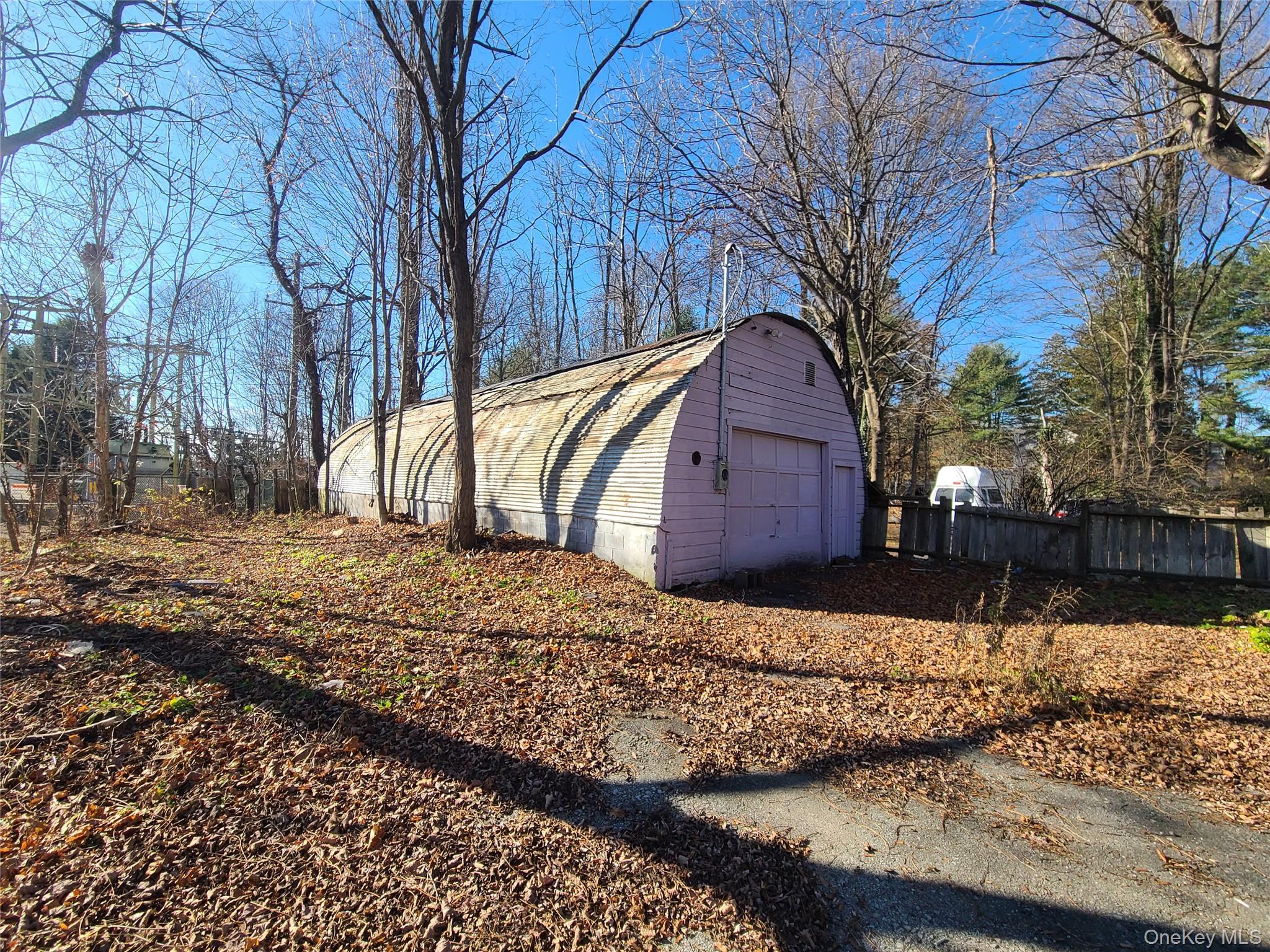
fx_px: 477
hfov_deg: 106.2
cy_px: 476
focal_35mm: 13
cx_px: 635
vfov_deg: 89.9
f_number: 2.2
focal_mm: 2.2
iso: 50
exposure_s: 1/763
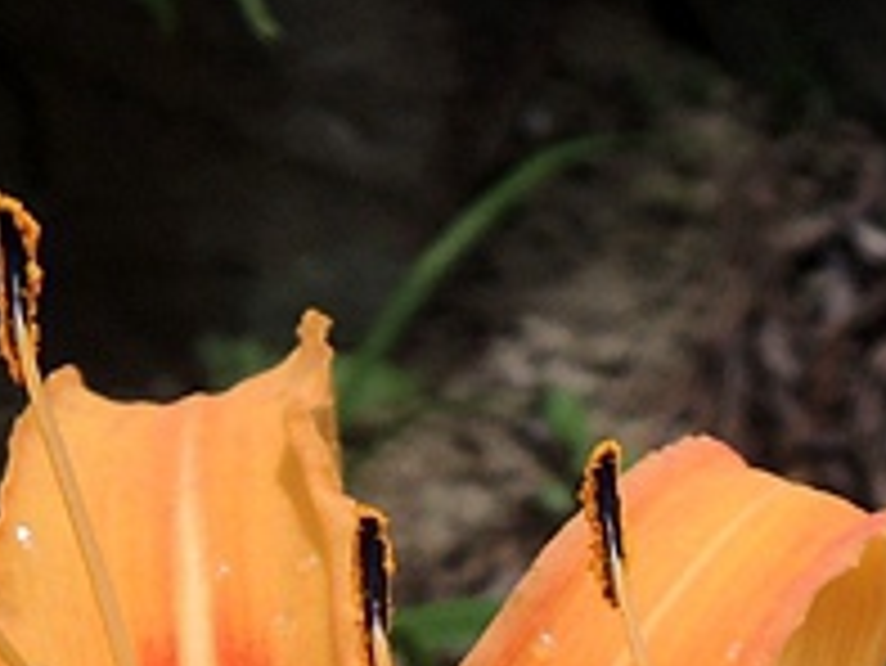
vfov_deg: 12.1
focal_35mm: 117
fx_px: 2996
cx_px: 553
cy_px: 1001
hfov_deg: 16.8
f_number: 2.8
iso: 100
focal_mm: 5
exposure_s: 1/800
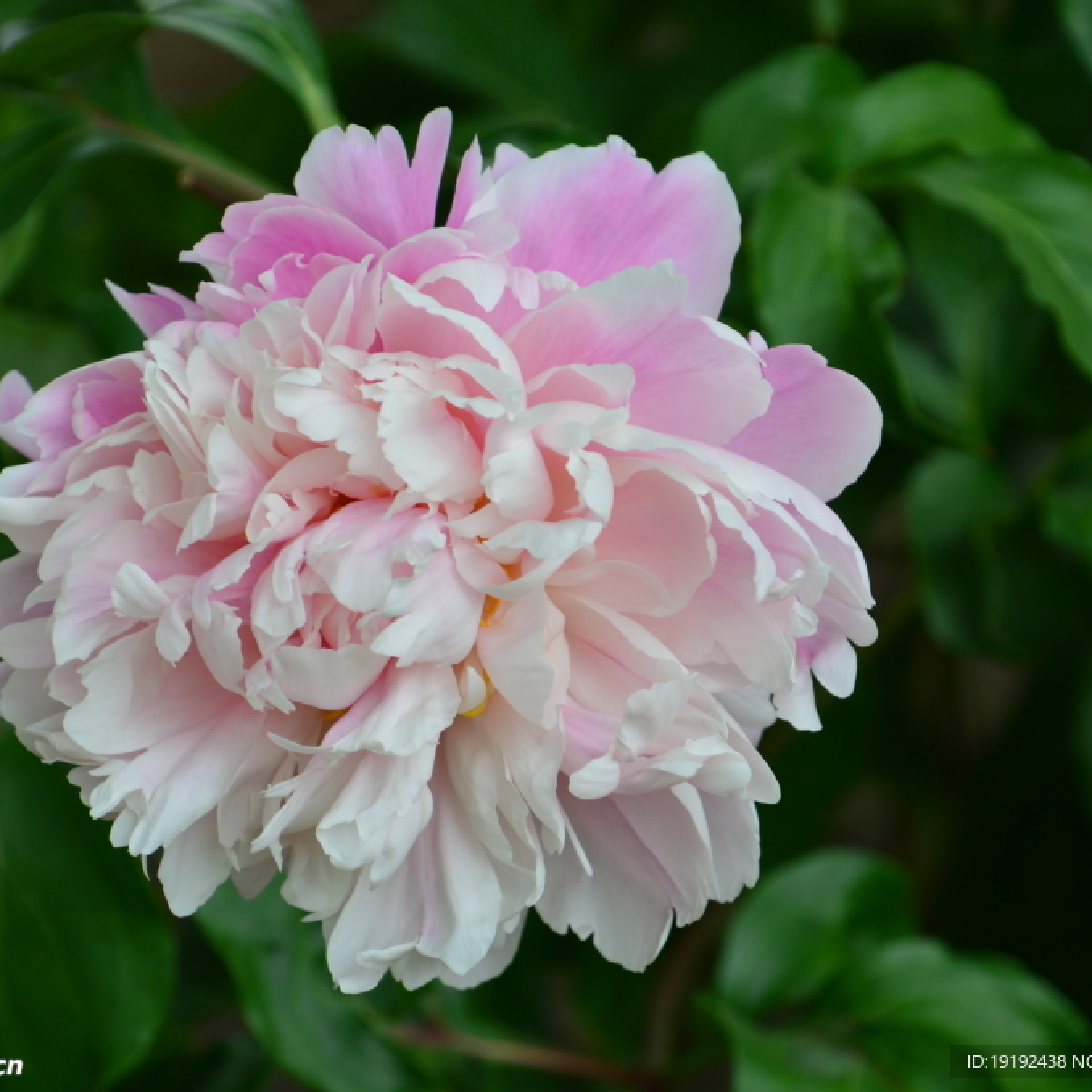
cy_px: 545
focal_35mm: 577
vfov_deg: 3.0
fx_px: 20593
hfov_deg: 3.0
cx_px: 507
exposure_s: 1/125
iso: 200
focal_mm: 300
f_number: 9
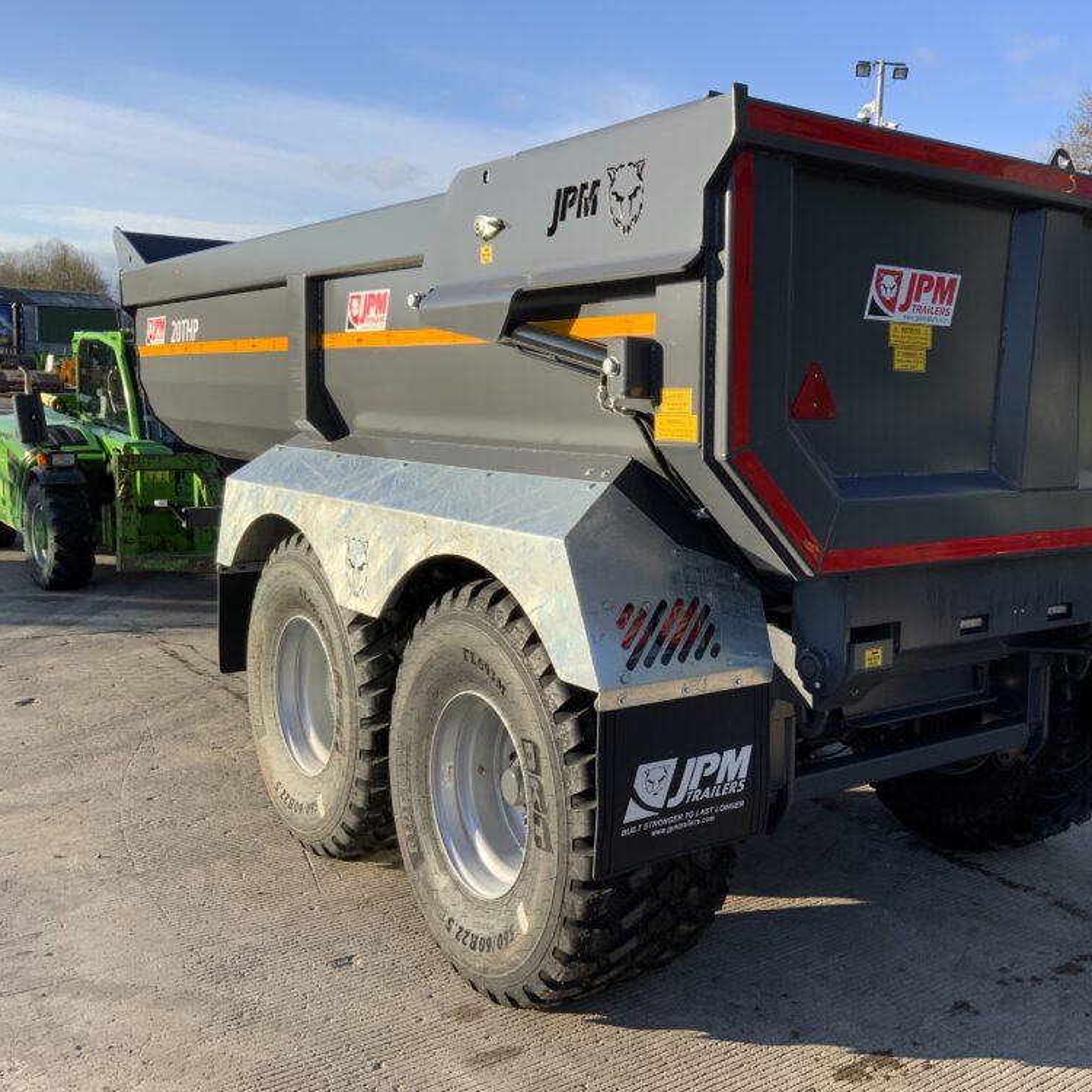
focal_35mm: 35
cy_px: 534
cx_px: 743
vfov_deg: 47.2
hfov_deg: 46.4
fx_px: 1249
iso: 16
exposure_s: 1/749
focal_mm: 3
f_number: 1.8
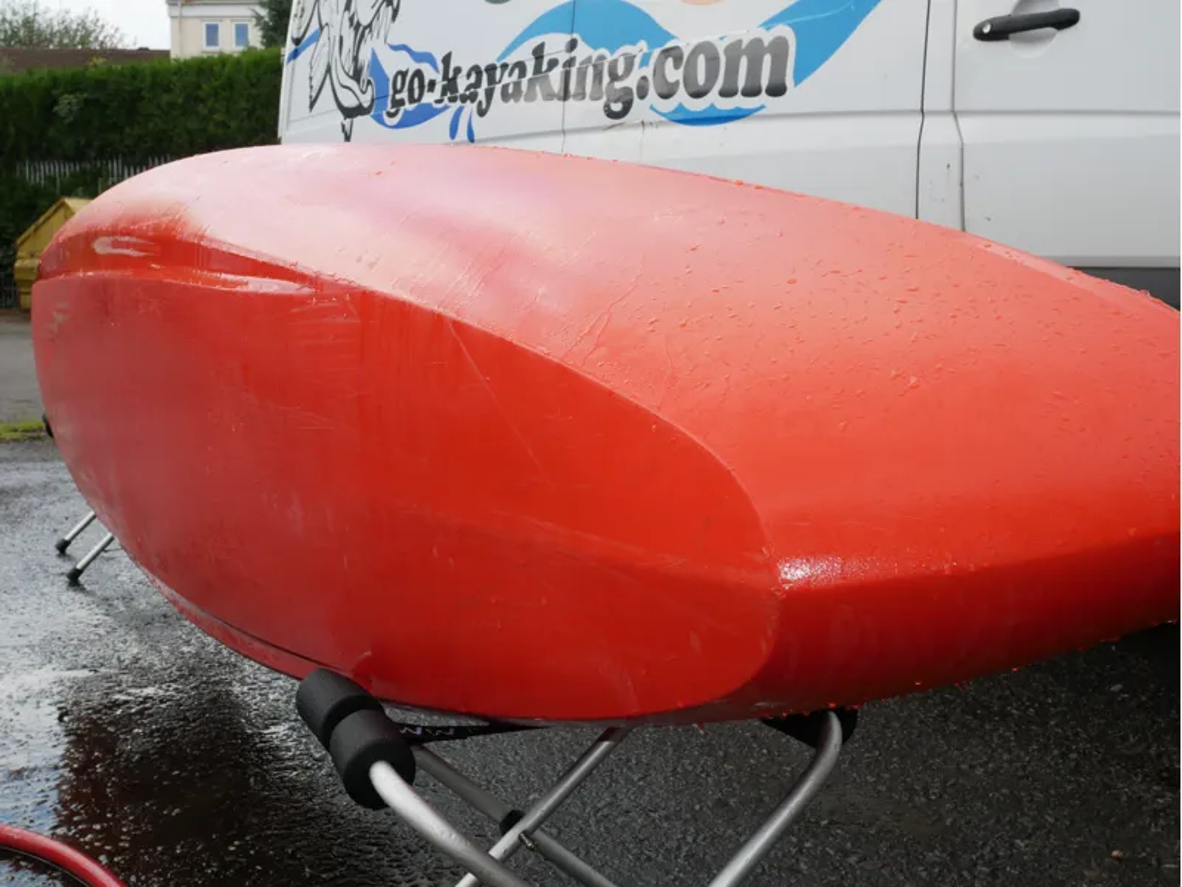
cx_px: 591
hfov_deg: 46.8
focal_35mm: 40
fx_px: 1366
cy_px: 444
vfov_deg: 36.0
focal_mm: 20
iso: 200
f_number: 10
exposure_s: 1/160
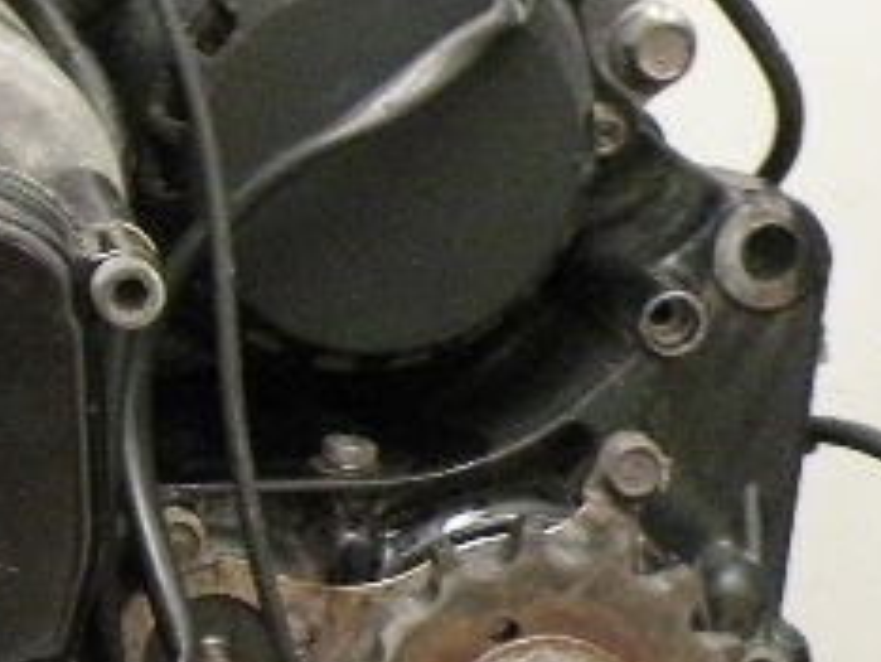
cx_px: -405
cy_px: 238
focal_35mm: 145
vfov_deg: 10.2
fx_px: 3692
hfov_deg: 12.9
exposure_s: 1/33.8
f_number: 3.2
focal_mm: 5.8
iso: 400
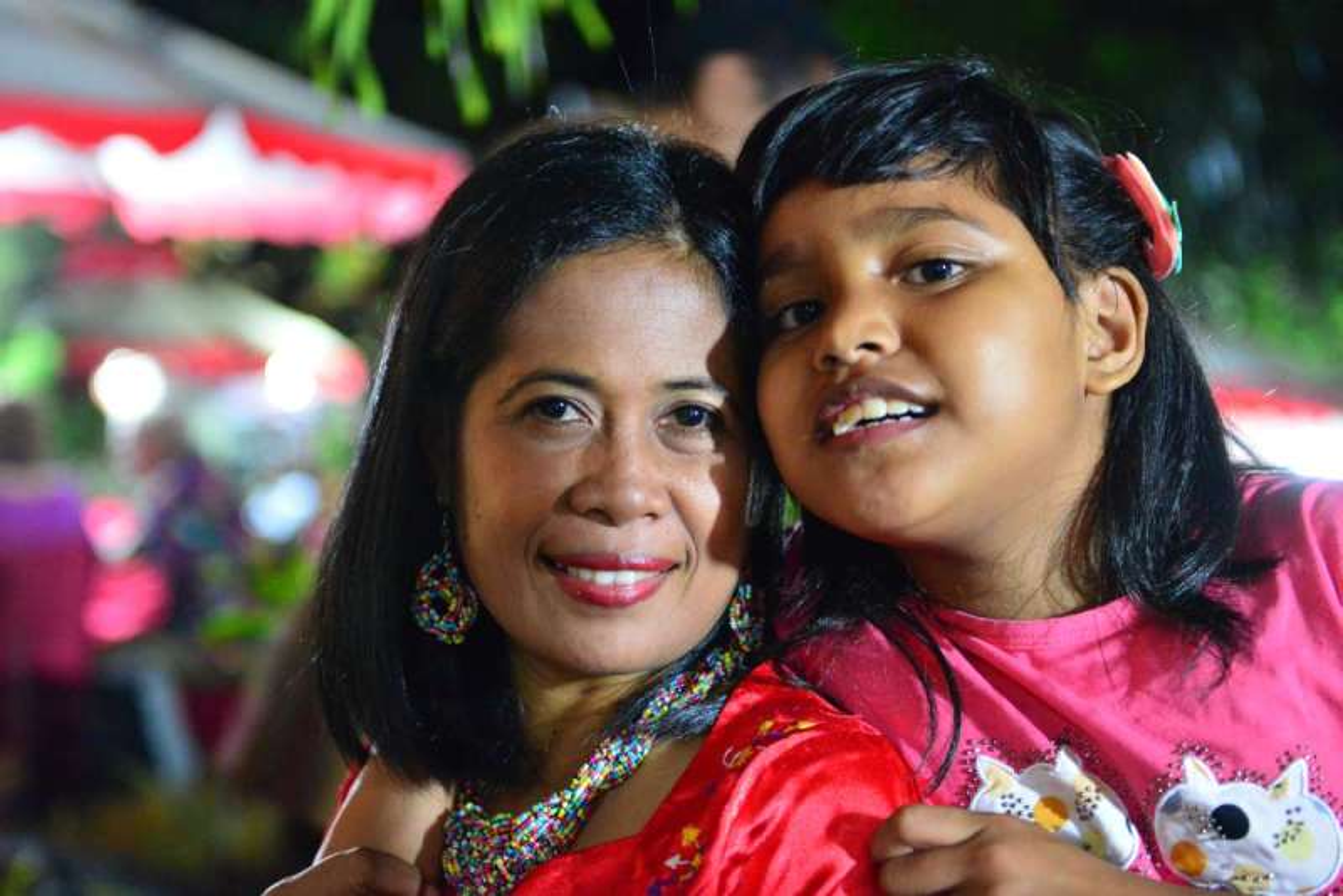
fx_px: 2239
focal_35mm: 60
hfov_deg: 33.4
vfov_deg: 22.6
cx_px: 672
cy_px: 448
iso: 6400
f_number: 2.8
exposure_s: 1/50
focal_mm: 60
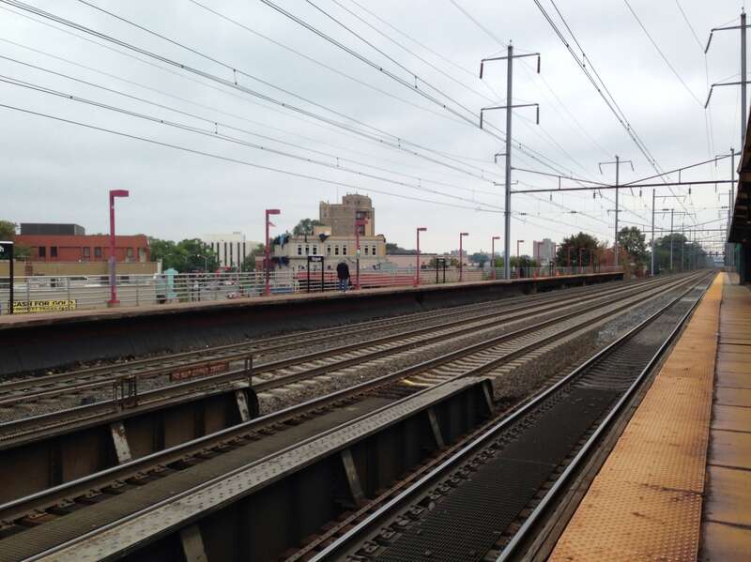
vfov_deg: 42.9
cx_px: 376
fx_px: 716
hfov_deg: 55.4
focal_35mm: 33
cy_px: 281
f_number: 2.4
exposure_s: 1/583
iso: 50
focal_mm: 4.13
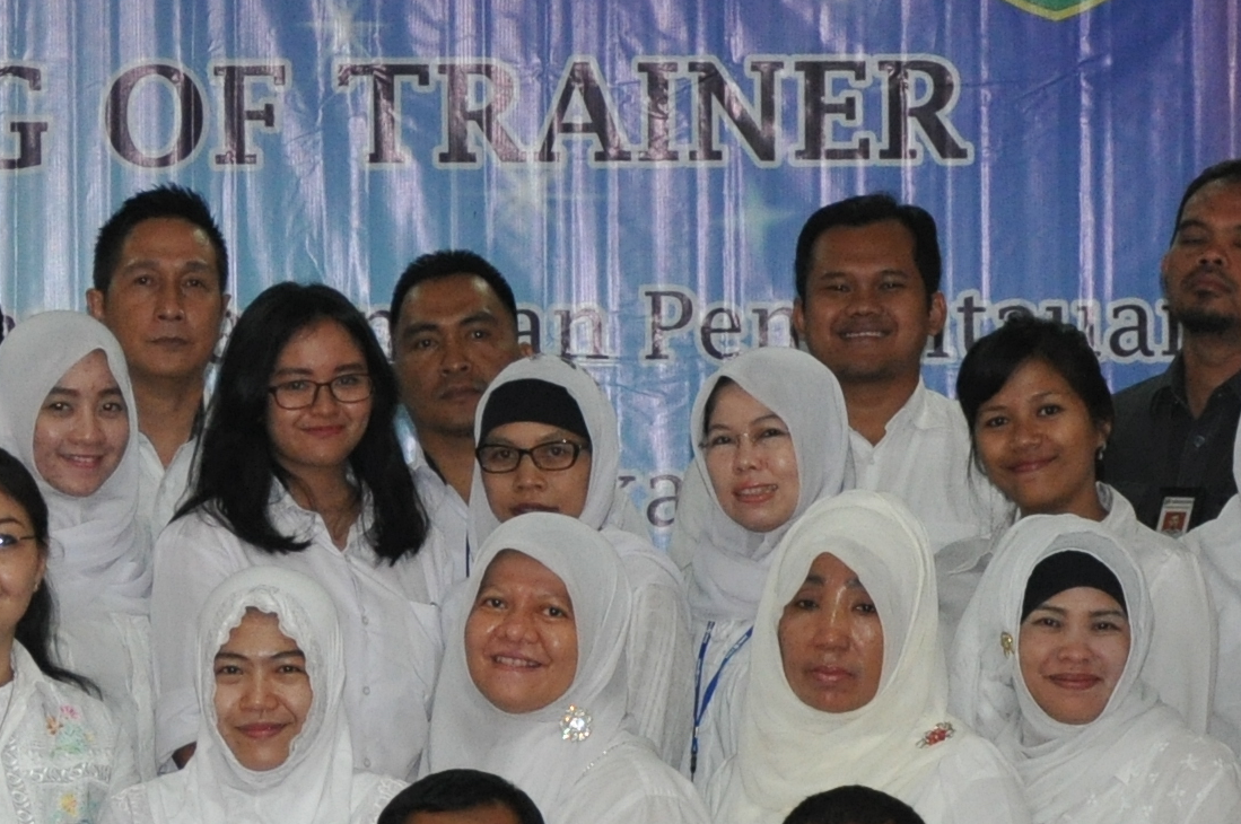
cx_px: 229
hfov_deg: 10.3
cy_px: 496
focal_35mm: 199
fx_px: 6852
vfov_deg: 6.9
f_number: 4.2
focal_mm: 34
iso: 800
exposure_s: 1/60
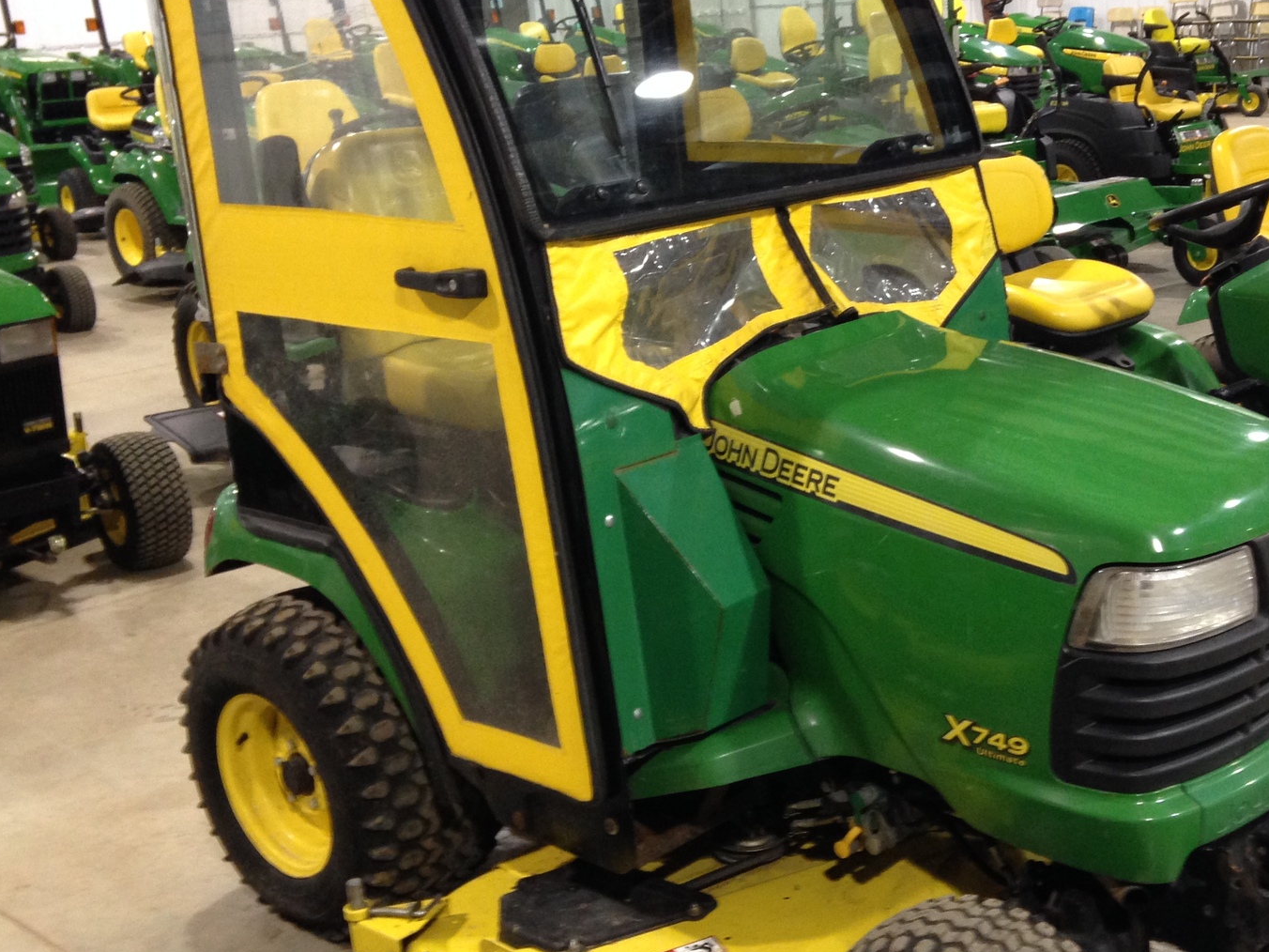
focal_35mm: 50
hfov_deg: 37.7
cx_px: 851
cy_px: 468
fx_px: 1833
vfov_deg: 29.1
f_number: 2.4
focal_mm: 4.12
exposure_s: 1/20
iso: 160
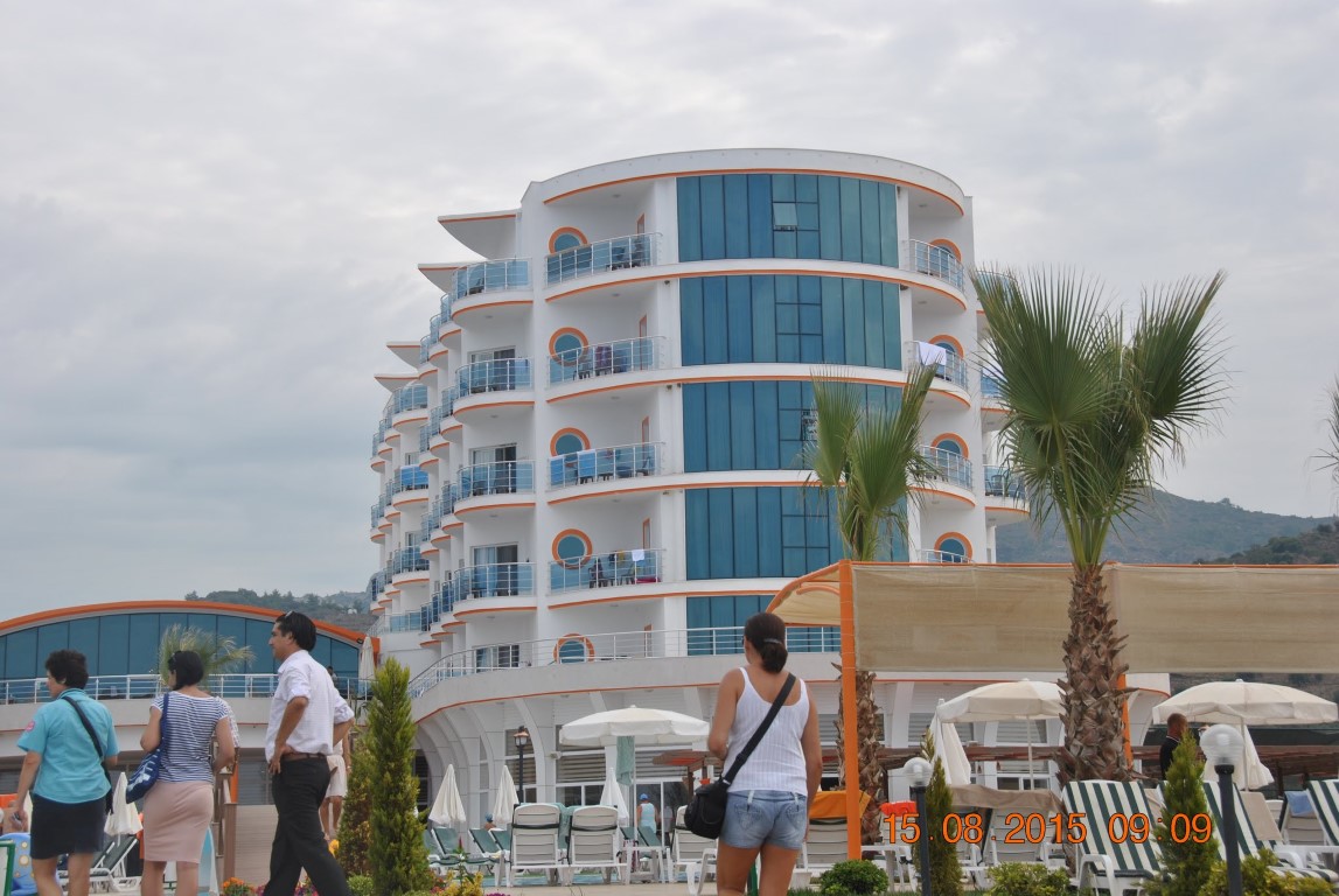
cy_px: 448
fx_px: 2458
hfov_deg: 30.5
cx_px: 670
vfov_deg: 20.7
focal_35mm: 66
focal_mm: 44
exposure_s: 1/200
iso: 100
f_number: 7.1
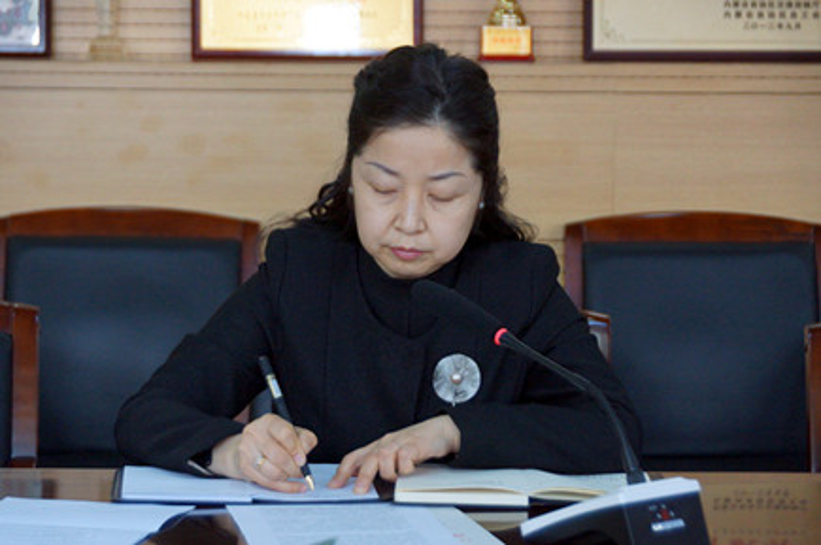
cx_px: 410
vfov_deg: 11.4
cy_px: 272
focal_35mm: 120
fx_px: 2734
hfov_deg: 17.1
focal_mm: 80
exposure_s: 1/100
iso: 1600
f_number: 5.6
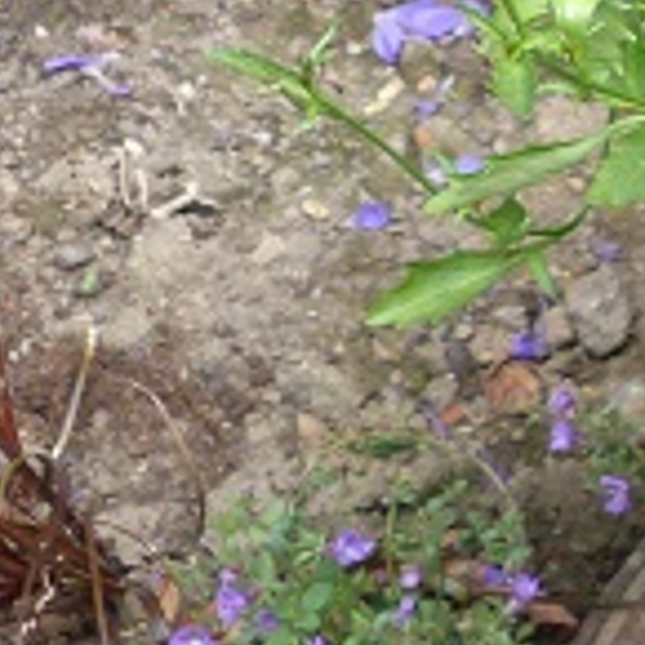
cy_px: -85
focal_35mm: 146
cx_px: 1579
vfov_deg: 11.8
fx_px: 3078
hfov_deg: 10.3
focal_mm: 5.3
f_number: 3.2
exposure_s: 1/125
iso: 80
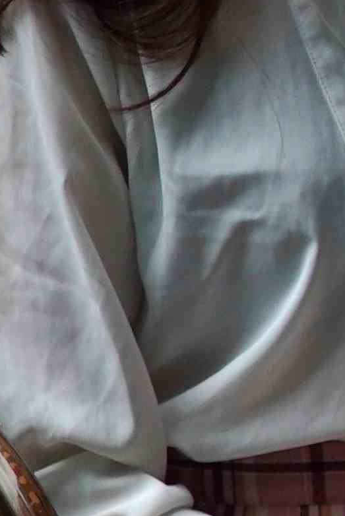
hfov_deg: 5.0
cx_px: 664
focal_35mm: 271
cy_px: 1066
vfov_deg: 7.3
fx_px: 3887
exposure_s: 1/5000
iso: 800
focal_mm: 50
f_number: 1.8
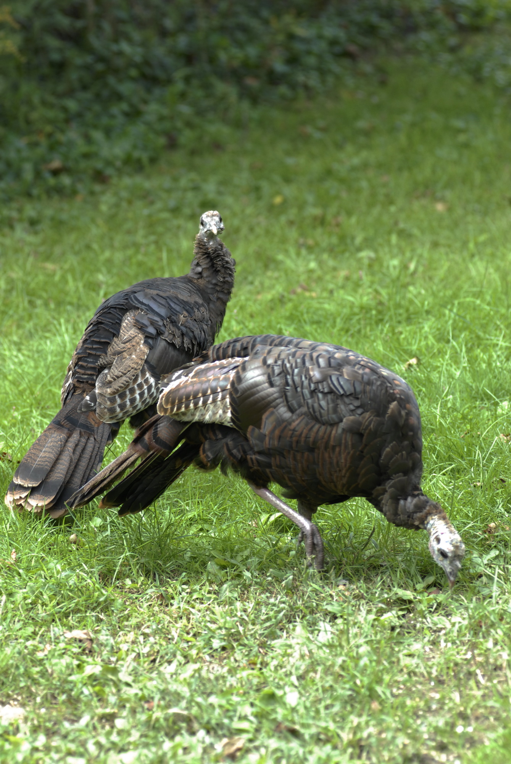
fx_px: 4299
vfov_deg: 10.1
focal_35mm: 202
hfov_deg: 6.8
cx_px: 256
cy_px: 382
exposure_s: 1/250
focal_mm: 135
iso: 400
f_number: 4
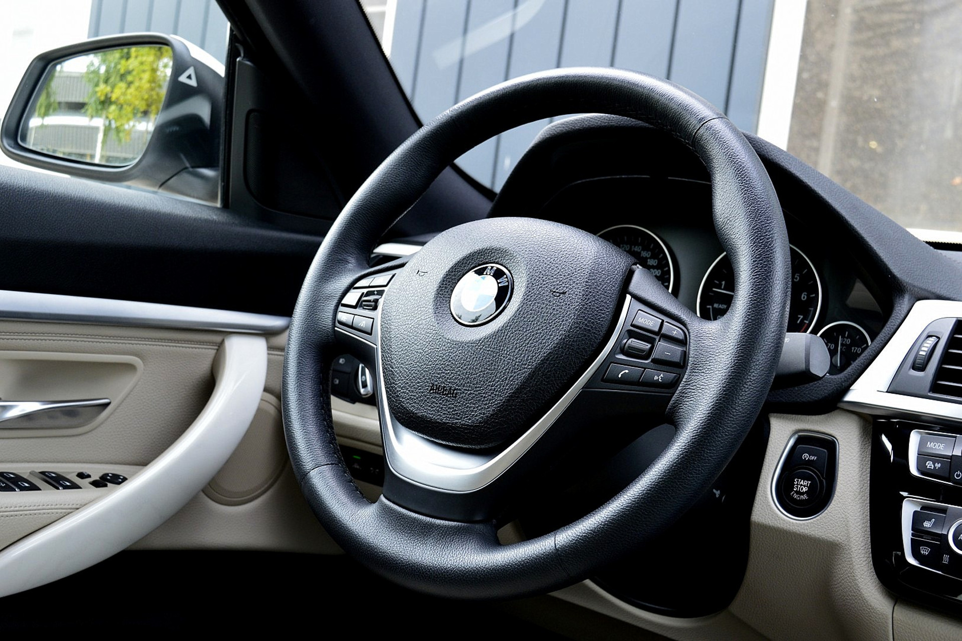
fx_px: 1162
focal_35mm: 44
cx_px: 481
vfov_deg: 30.8
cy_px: 320
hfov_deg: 45.0
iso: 500
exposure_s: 1/60
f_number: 8
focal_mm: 29
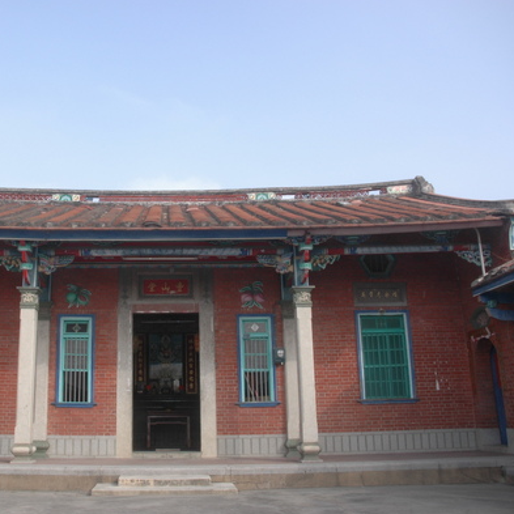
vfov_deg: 47.2
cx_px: 171
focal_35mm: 35
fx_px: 588
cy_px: 257
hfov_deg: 46.5
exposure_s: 1/500
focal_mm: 18
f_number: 5
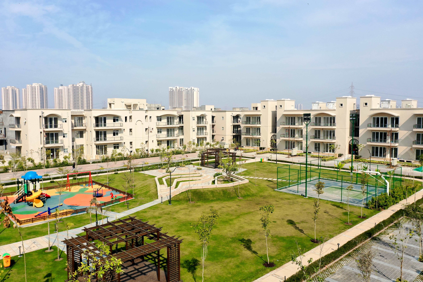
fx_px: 329
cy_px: 141
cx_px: 212
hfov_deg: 65.5
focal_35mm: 28
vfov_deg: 46.4
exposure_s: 1/60
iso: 100
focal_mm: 10.26
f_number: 3.5
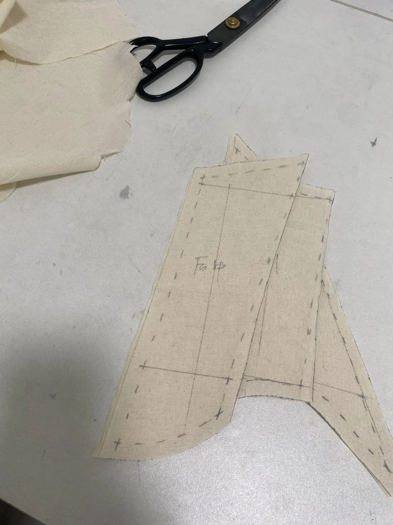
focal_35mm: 26
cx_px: 196
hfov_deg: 53.1
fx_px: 394
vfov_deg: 67.3
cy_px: 262
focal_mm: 4.25
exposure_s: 1/100
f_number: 1.8
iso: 80
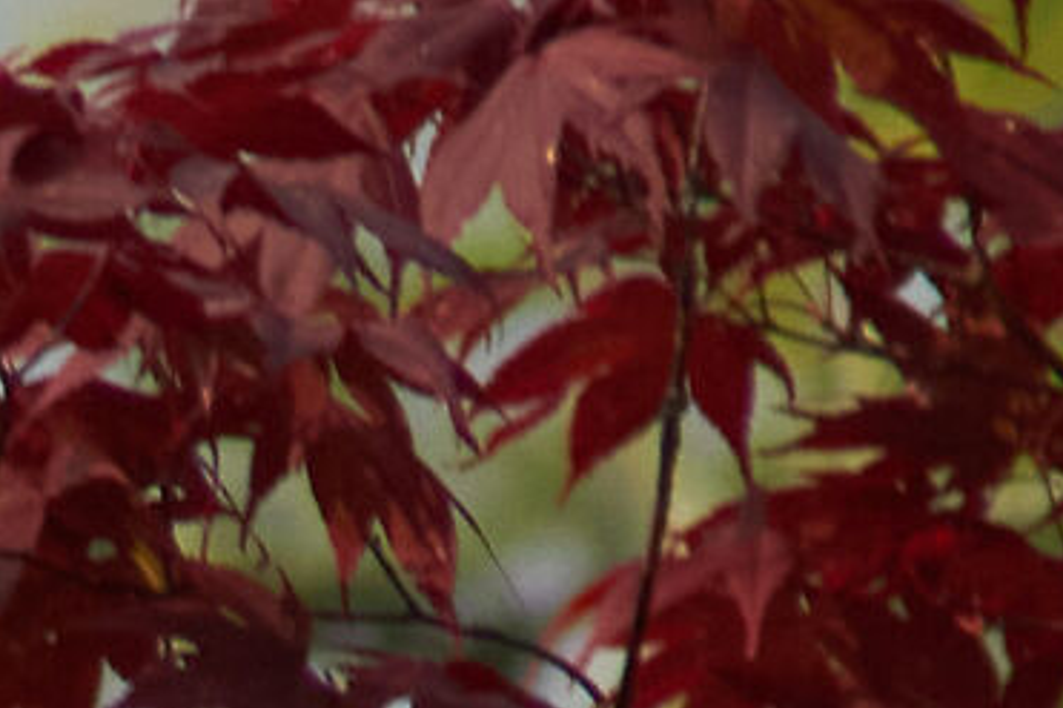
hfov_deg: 0.5
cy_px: 1511
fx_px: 114511
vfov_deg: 0.4
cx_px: -828
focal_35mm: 3880
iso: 800
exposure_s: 1/800
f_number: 11
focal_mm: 400
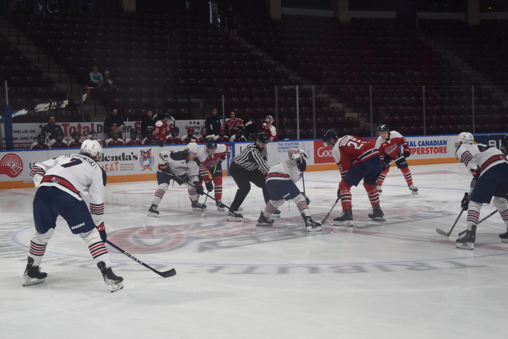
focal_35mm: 72
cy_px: 170
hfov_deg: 28.1
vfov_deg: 18.9
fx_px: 1016
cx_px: 254
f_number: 5.3
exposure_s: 1/500
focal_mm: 48
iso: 1800
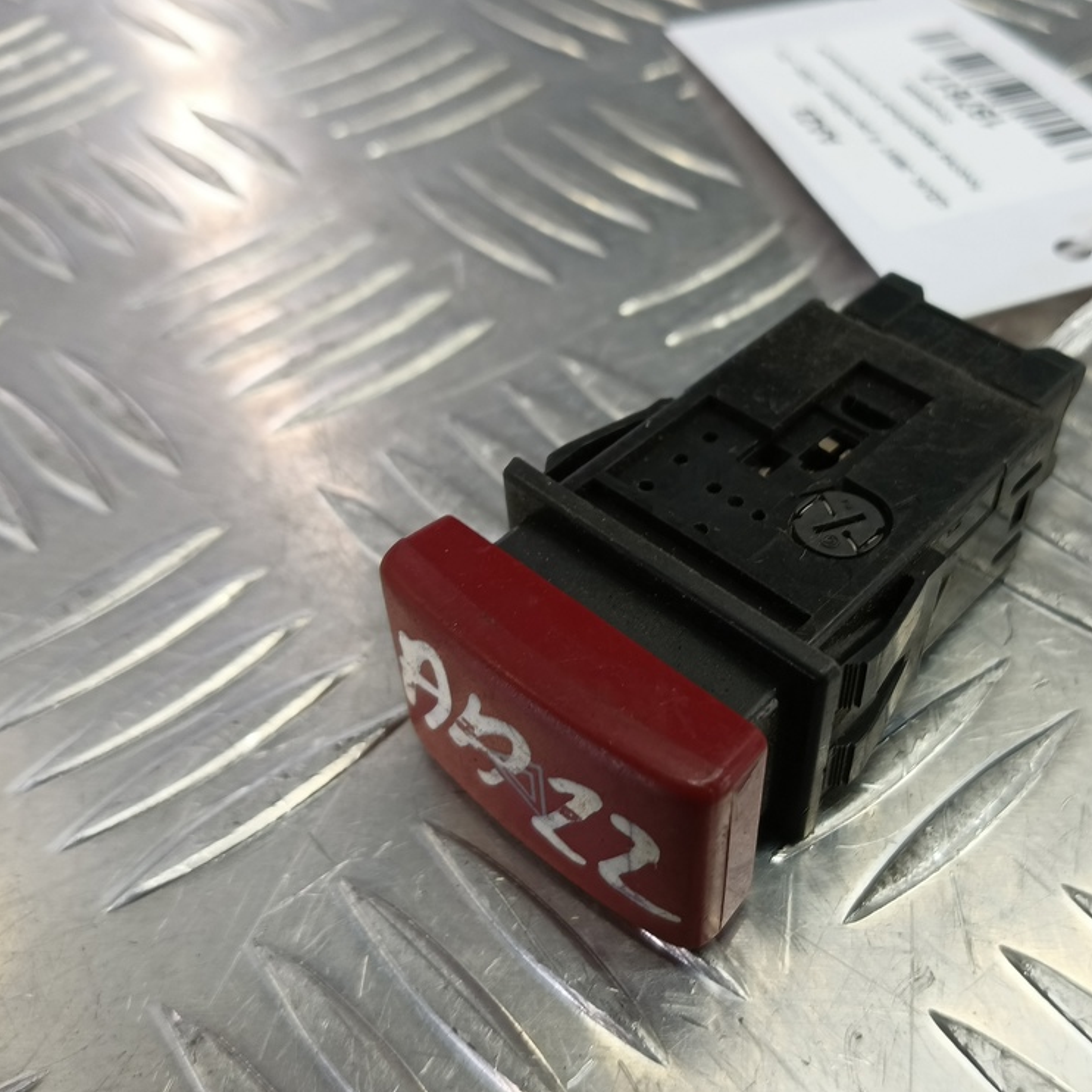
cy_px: 558
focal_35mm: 28
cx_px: 723
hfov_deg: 56.2
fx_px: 999
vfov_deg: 57.3
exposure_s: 1/50
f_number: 1.6
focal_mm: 4.11
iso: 127
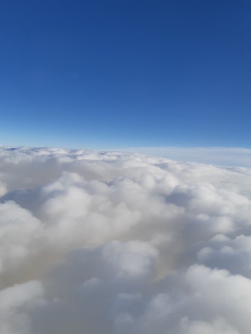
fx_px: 251
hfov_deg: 53.1
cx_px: 126
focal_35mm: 26
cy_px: 167
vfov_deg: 67.3
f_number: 1.7
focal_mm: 3.93
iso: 40
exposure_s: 1/2519
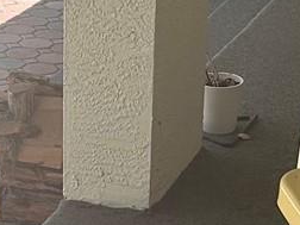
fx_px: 1430
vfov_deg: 9.0
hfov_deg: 12.0
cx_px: 139
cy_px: 18
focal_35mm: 165
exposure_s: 1/873
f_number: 1.5
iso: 50
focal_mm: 5.7
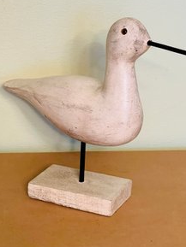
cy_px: 98
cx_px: 86
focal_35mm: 109
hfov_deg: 13.6
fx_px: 780
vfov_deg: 18.0
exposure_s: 1/60
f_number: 2.8
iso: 400
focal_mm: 9
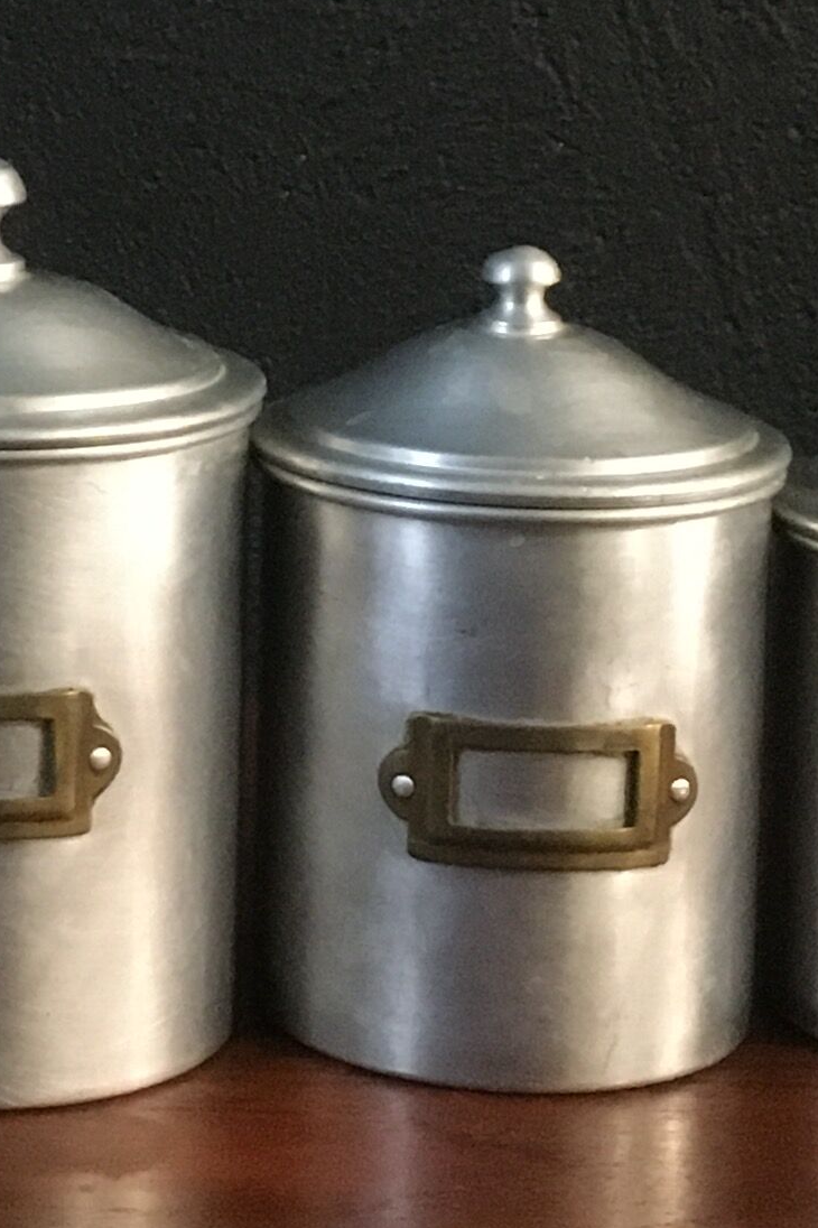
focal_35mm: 111
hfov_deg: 12.1
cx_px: -85
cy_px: 93
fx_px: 3785
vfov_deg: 18.1
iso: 320
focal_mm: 4.15
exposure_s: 1/17
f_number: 2.2
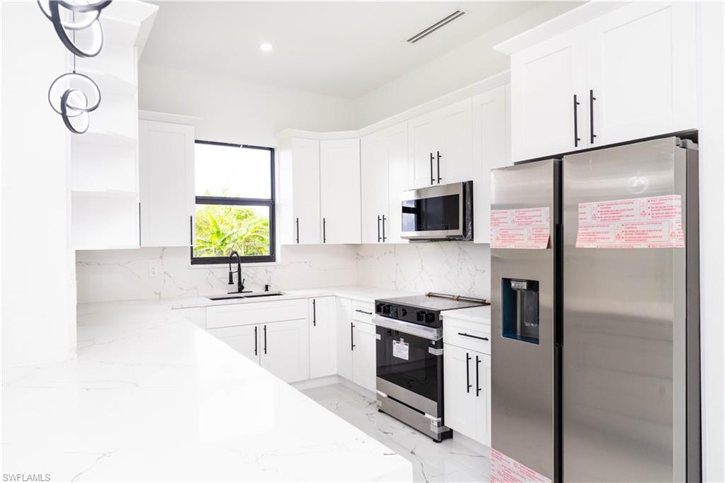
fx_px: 455
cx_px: 362
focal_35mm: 23
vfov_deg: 55.9
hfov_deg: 77.1
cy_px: 242
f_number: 9
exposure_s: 1/100
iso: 800
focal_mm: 22.6
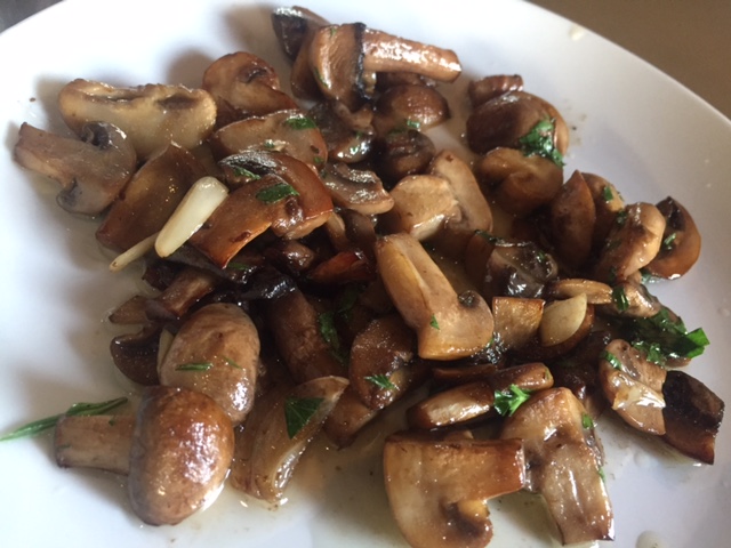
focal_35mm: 29
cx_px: 366
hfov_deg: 61.7
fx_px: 612
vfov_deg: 48.2
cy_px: 274
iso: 250
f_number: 2.2
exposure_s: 1/20
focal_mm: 4.15
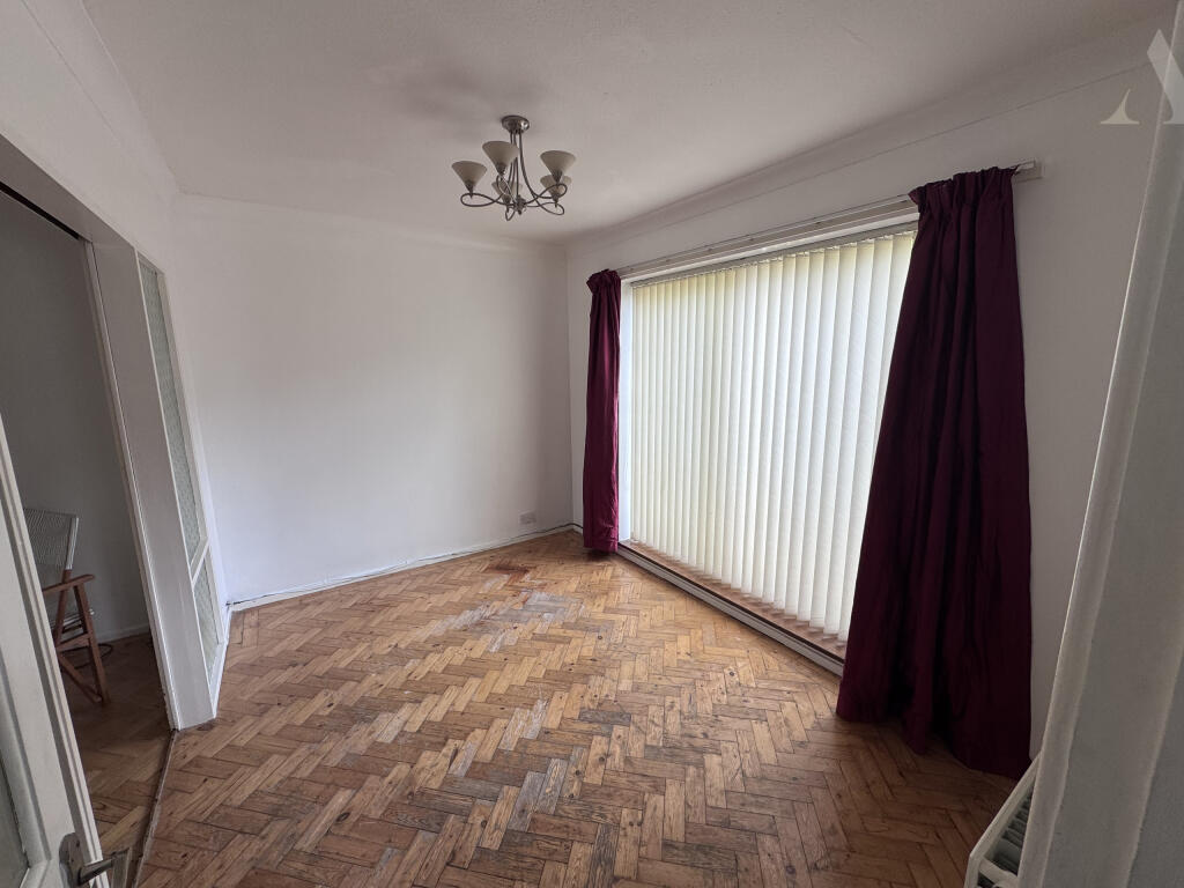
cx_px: 592
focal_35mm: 14
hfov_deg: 102.1
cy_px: 444
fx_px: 479
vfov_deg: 85.7
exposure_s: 1/203
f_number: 2.2
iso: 40
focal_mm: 2.22
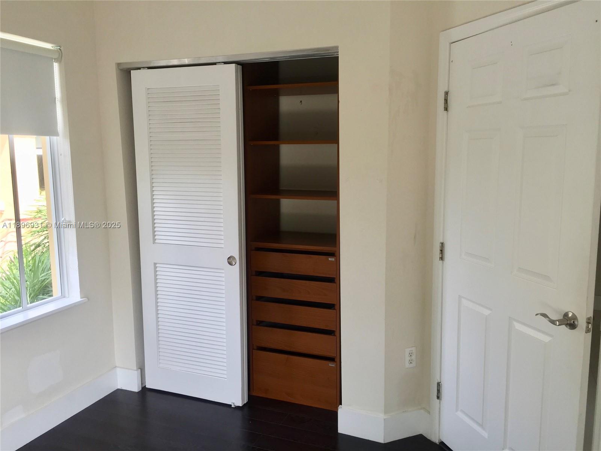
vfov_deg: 48.2
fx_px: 503
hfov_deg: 61.7
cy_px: 226
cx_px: 300
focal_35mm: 29
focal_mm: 4.15
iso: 32
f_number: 2.2
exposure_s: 1/60
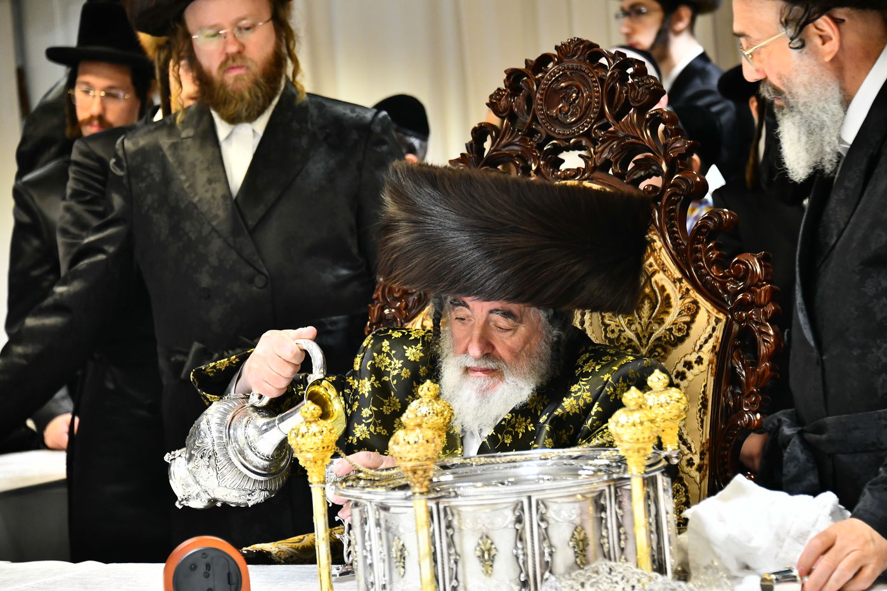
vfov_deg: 9.5
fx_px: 3572
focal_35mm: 145
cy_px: 296
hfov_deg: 14.2
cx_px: 444
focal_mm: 145
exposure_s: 1/160
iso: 2500
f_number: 5.6
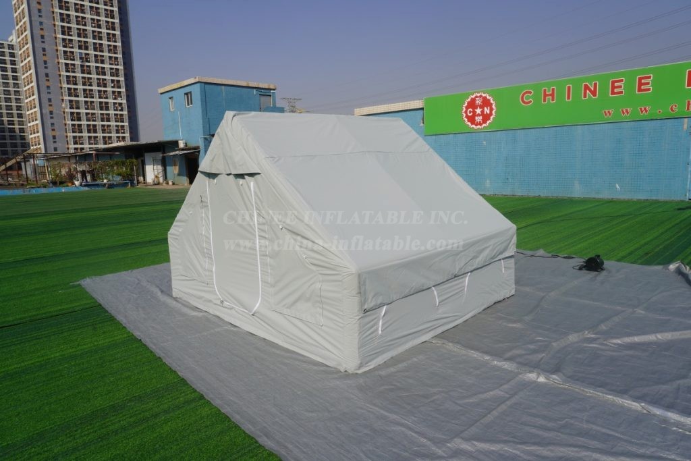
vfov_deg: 53.1
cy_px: 230
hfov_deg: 73.7
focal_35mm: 24
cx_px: 346
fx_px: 461
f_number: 10
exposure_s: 1/250
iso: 100
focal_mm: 16
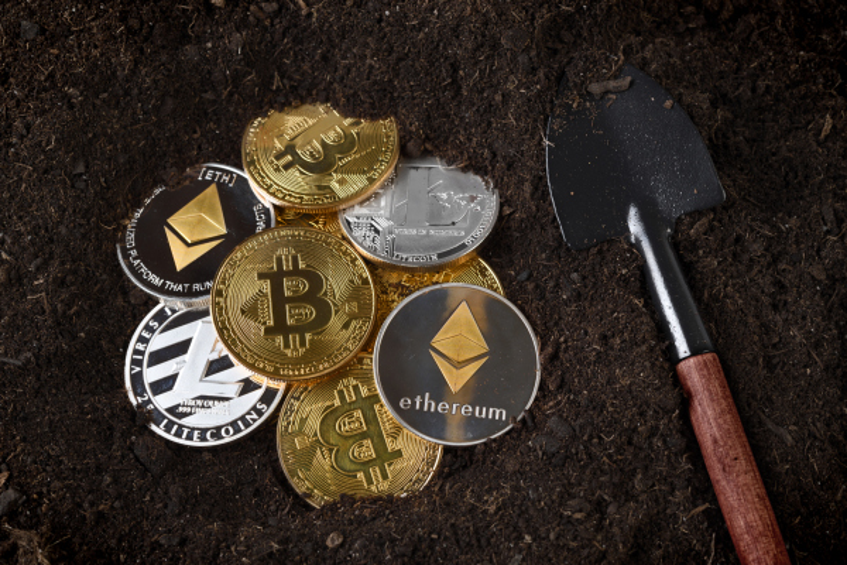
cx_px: 424
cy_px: 282
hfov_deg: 33.4
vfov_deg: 22.6
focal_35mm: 60
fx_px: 1412
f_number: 14
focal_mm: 60
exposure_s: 1/160
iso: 64
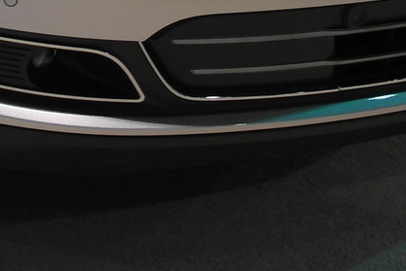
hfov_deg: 11.2
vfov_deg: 7.2
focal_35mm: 179
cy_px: -355
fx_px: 2018
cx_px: -129
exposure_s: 1/50
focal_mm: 20
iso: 400
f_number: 3.5
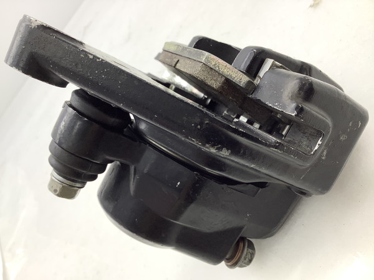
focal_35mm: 31
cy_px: 140
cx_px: 187
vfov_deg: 45.4
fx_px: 335
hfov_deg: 58.4
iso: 32
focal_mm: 3.3
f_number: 2.4
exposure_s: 1/120
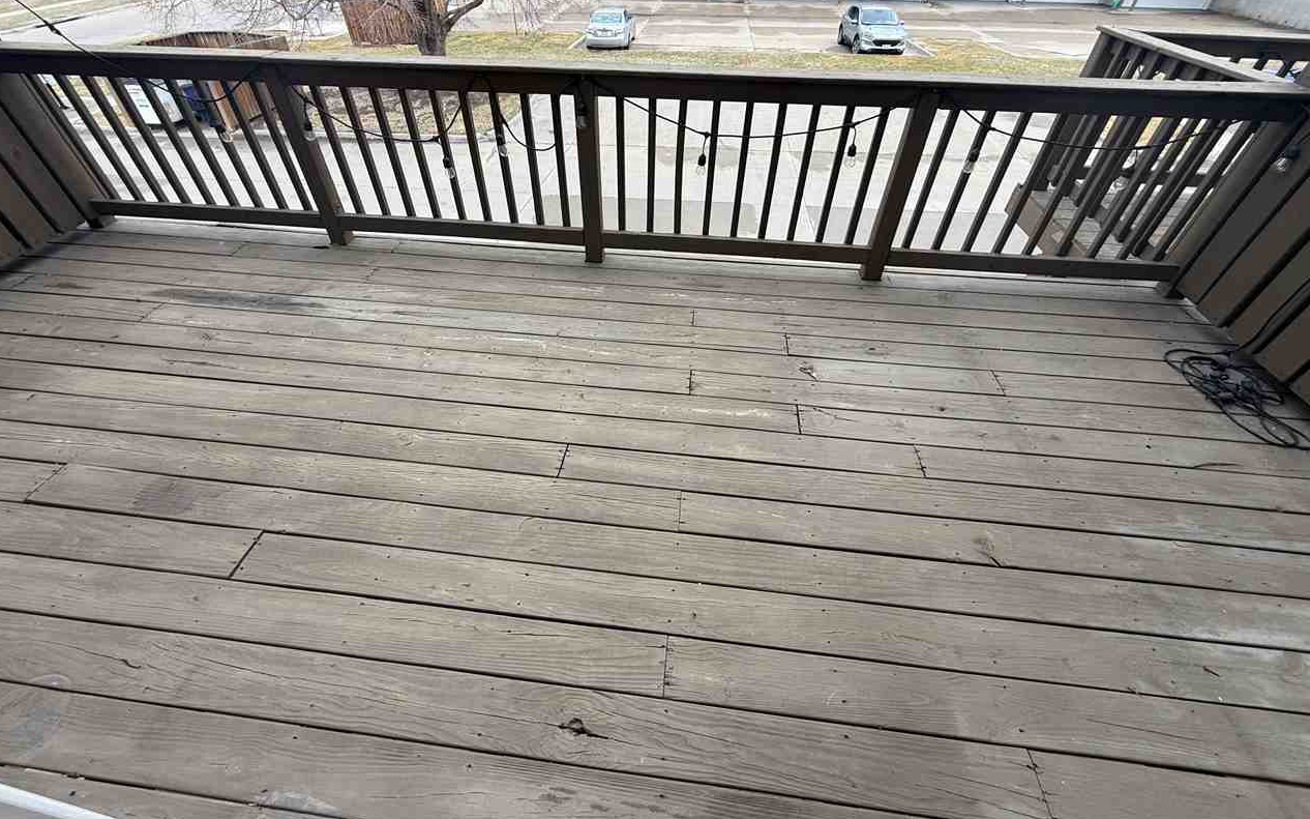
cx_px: 656
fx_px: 535
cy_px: 326
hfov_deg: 101.5
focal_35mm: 15
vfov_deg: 73.9
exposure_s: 1/276
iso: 50
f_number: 2.2
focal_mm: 2.22
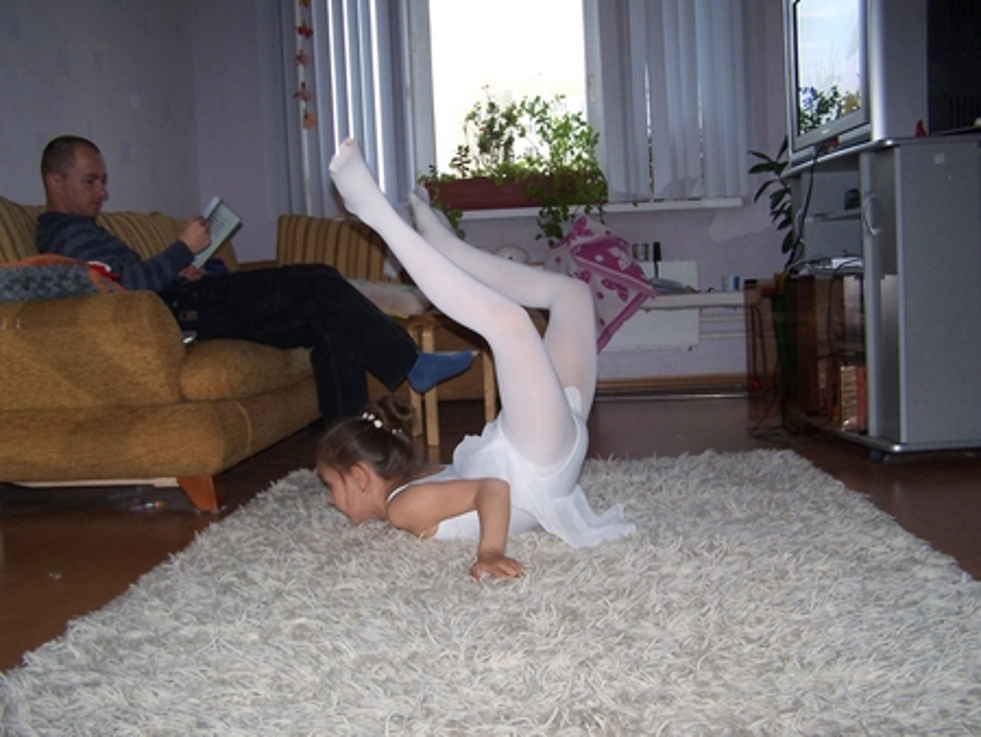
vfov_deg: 37.8
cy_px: 368
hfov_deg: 49.0
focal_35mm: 38
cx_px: 490
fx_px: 1077
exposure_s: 1/60
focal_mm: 6.3
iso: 140
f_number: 2.8
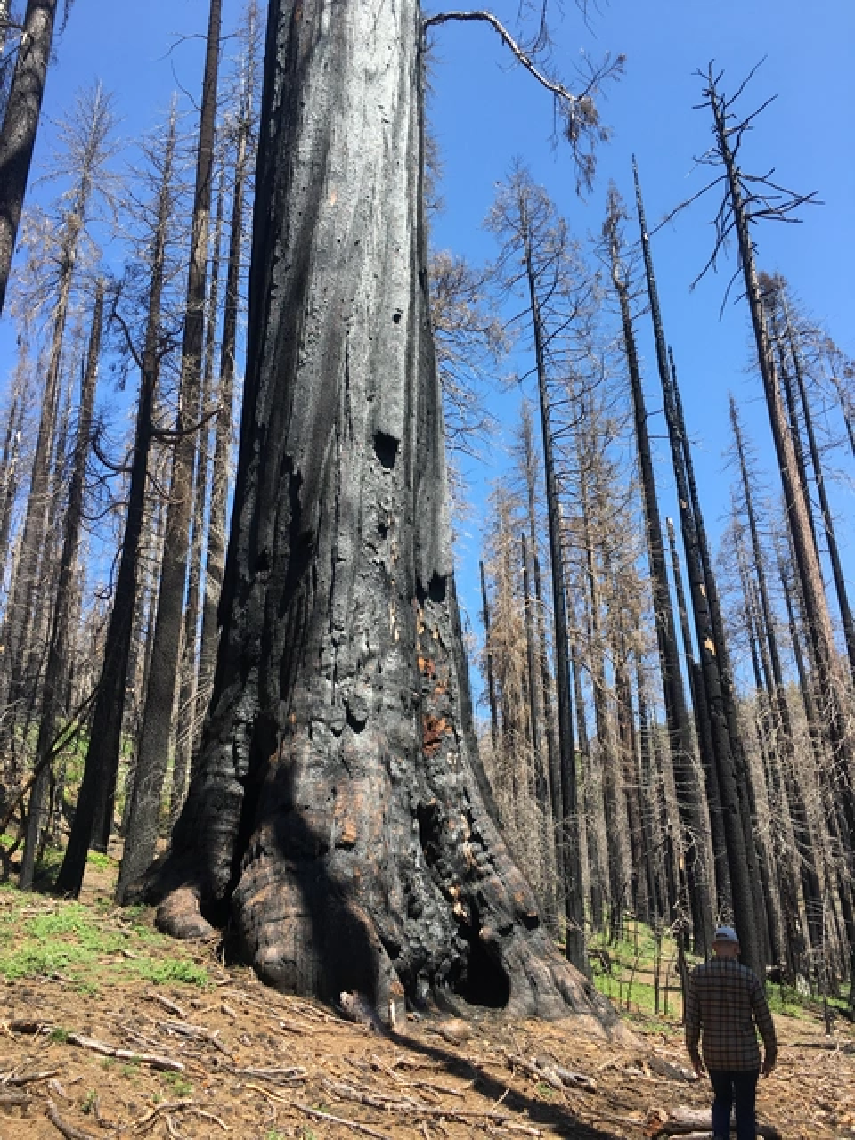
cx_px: 428
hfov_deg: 48.2
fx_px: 955
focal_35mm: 29
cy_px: 570
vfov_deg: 61.7
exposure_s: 1/530
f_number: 2.2
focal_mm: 4.15
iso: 25
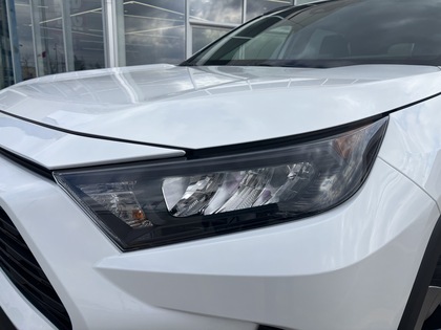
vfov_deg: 53.1
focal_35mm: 26
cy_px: 165
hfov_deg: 67.3
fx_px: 331
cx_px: 220
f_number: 1.6
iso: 50
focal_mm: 5.96
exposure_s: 1/3534
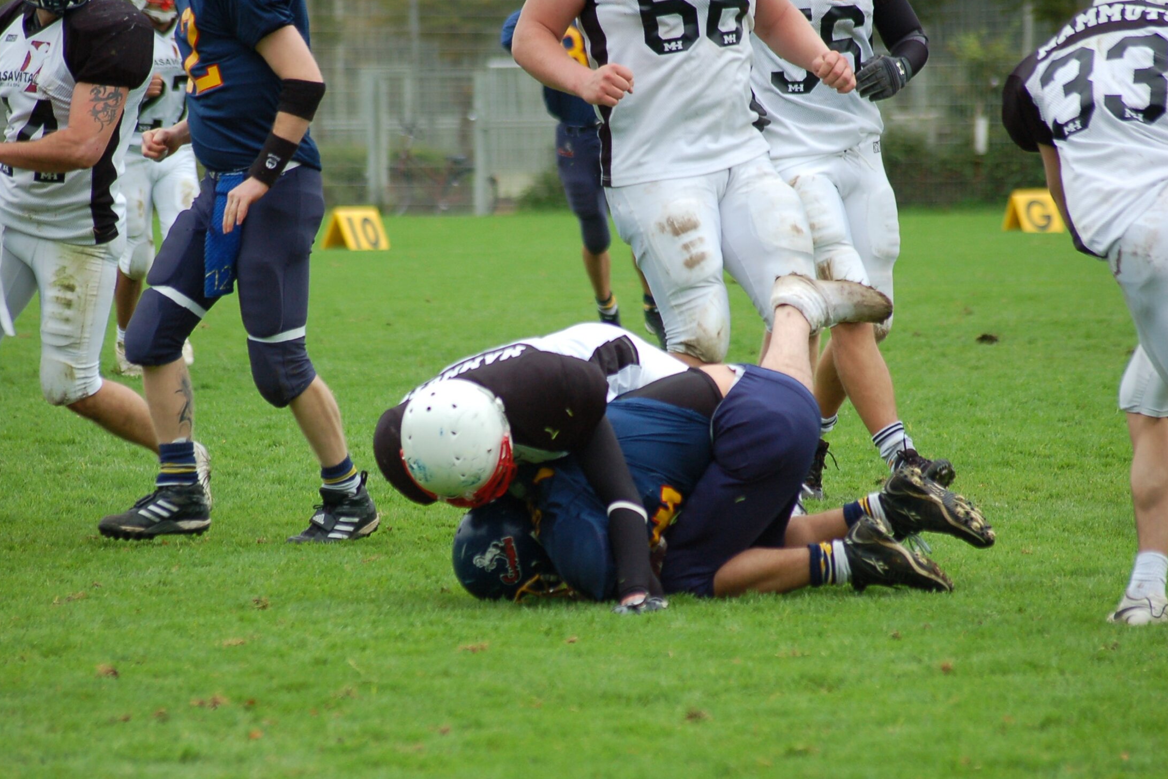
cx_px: 585
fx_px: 8338
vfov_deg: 5.3
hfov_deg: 8.0
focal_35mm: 257
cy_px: 389
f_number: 4.8
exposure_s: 1/500
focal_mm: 170
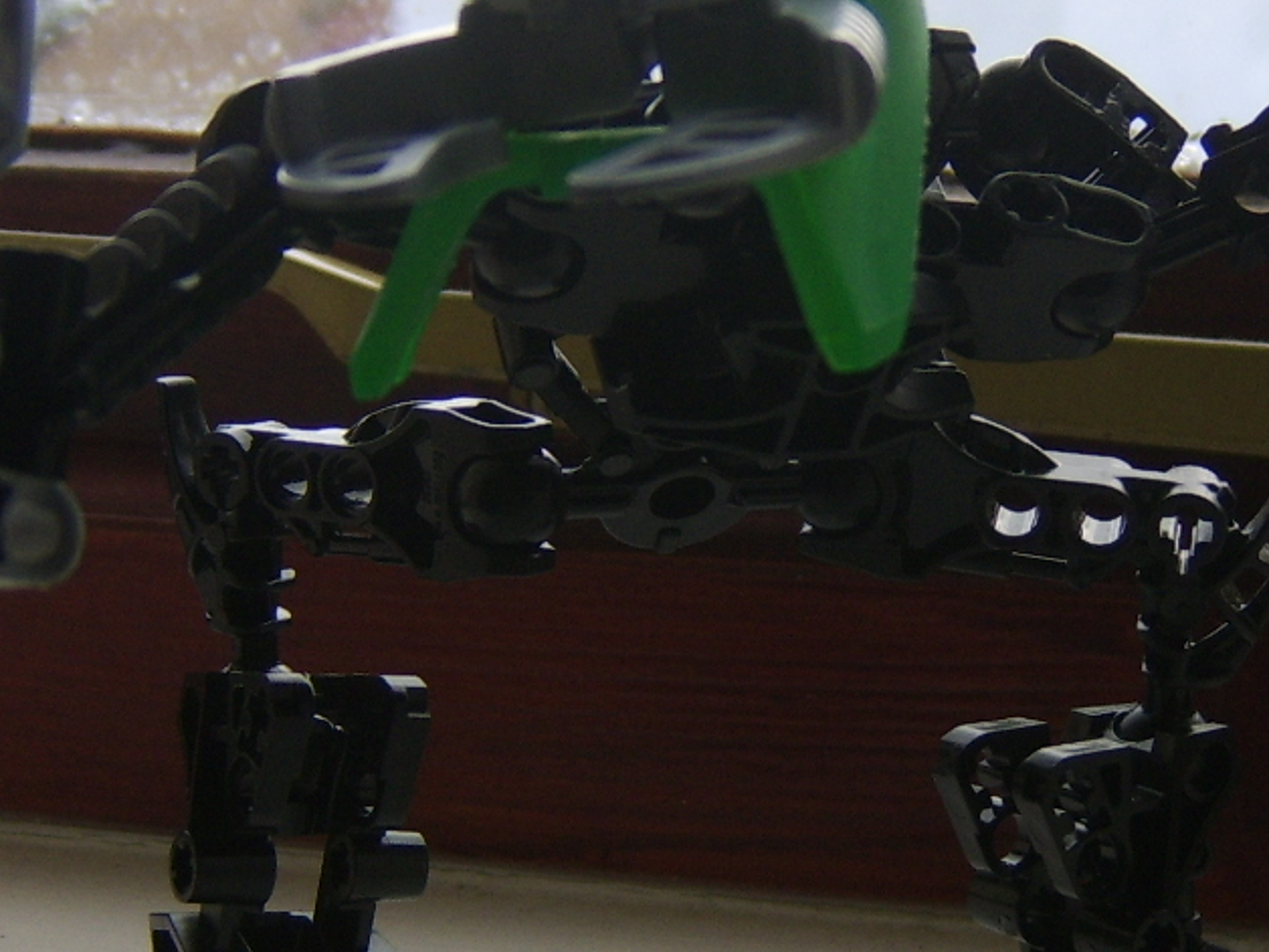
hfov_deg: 24.6
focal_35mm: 79
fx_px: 2896
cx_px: 824
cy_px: 485
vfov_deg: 18.7
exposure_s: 1/176
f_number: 2.7
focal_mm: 8.13
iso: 71
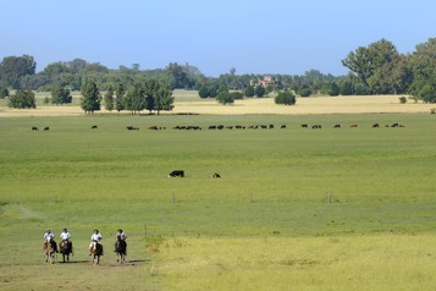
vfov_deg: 5.8
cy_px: 126
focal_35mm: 235
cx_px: 255
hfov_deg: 8.8
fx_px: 2846
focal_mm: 200
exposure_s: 1/320
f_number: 10
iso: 200
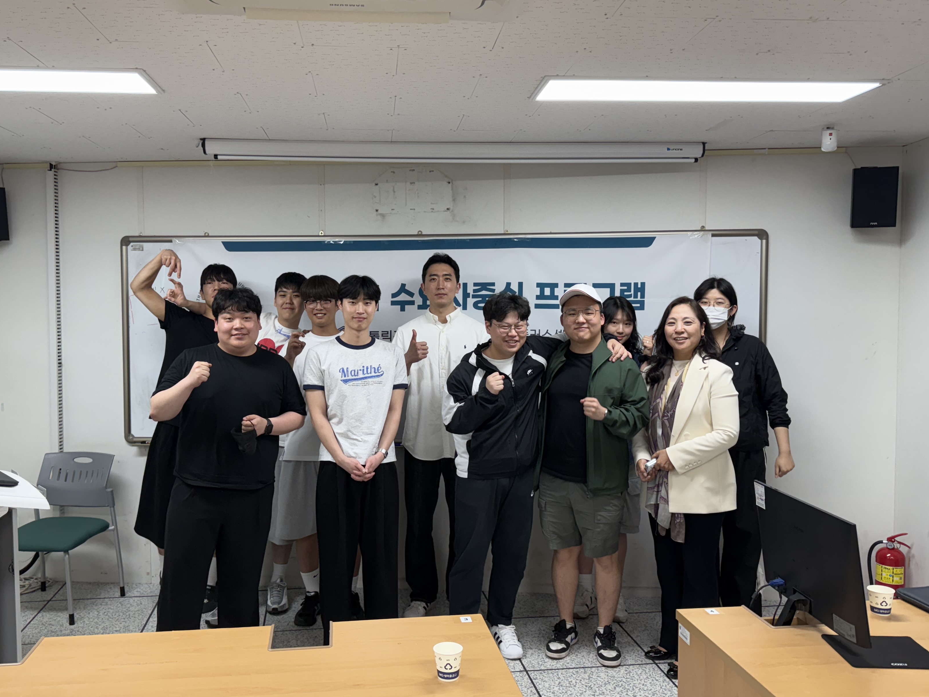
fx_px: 805
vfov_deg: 46.8
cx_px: 418
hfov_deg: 59.8
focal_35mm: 30
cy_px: 343
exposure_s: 1/120
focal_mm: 6.76
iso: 160
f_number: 1.78
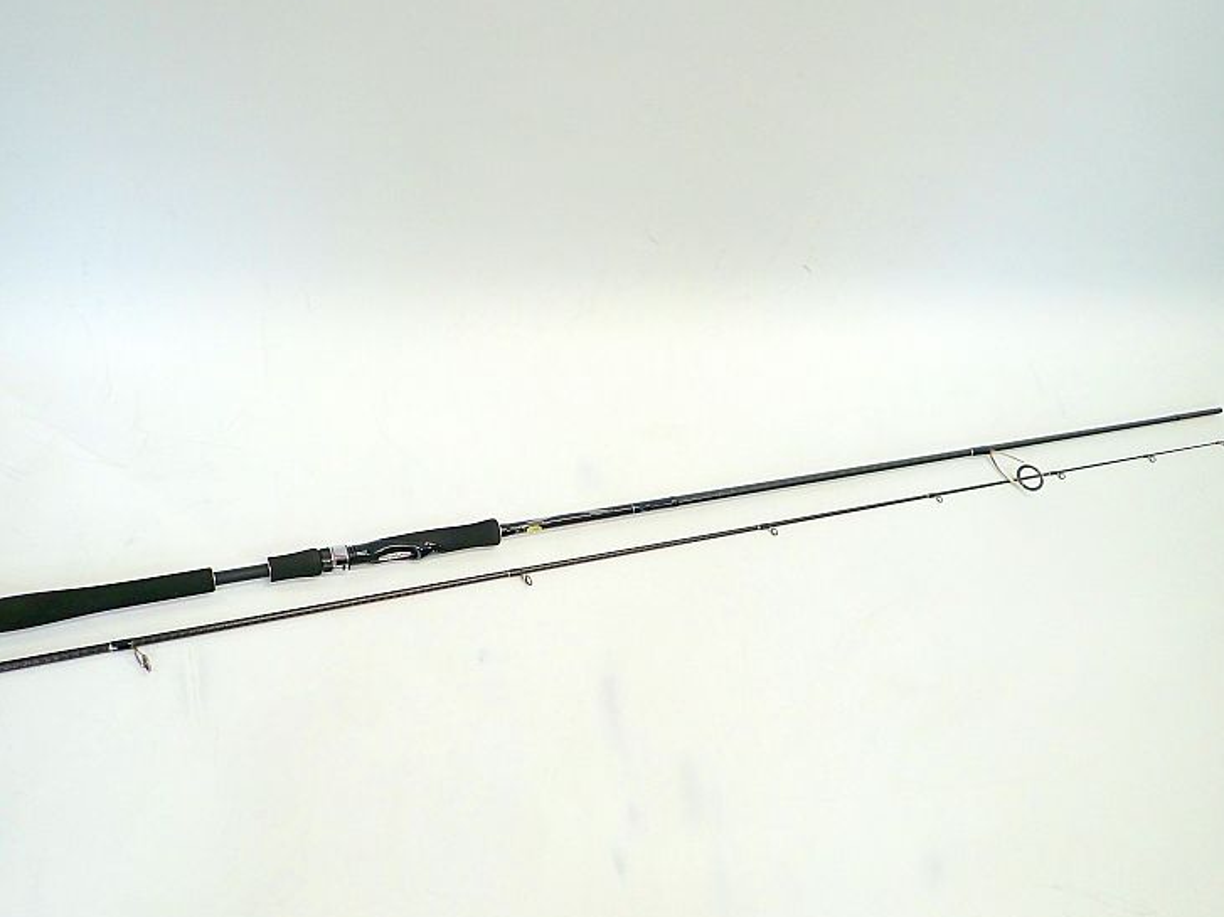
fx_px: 1167
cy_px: 478
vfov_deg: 42.9
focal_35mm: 33
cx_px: 591
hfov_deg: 55.3
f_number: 2.3
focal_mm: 5.5
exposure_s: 1/40
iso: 200
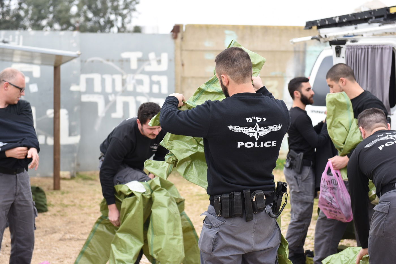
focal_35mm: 70
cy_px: 132
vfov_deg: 19.5
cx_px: 198
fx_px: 770
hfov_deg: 28.8
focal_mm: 70
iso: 500
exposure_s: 1/500
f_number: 4
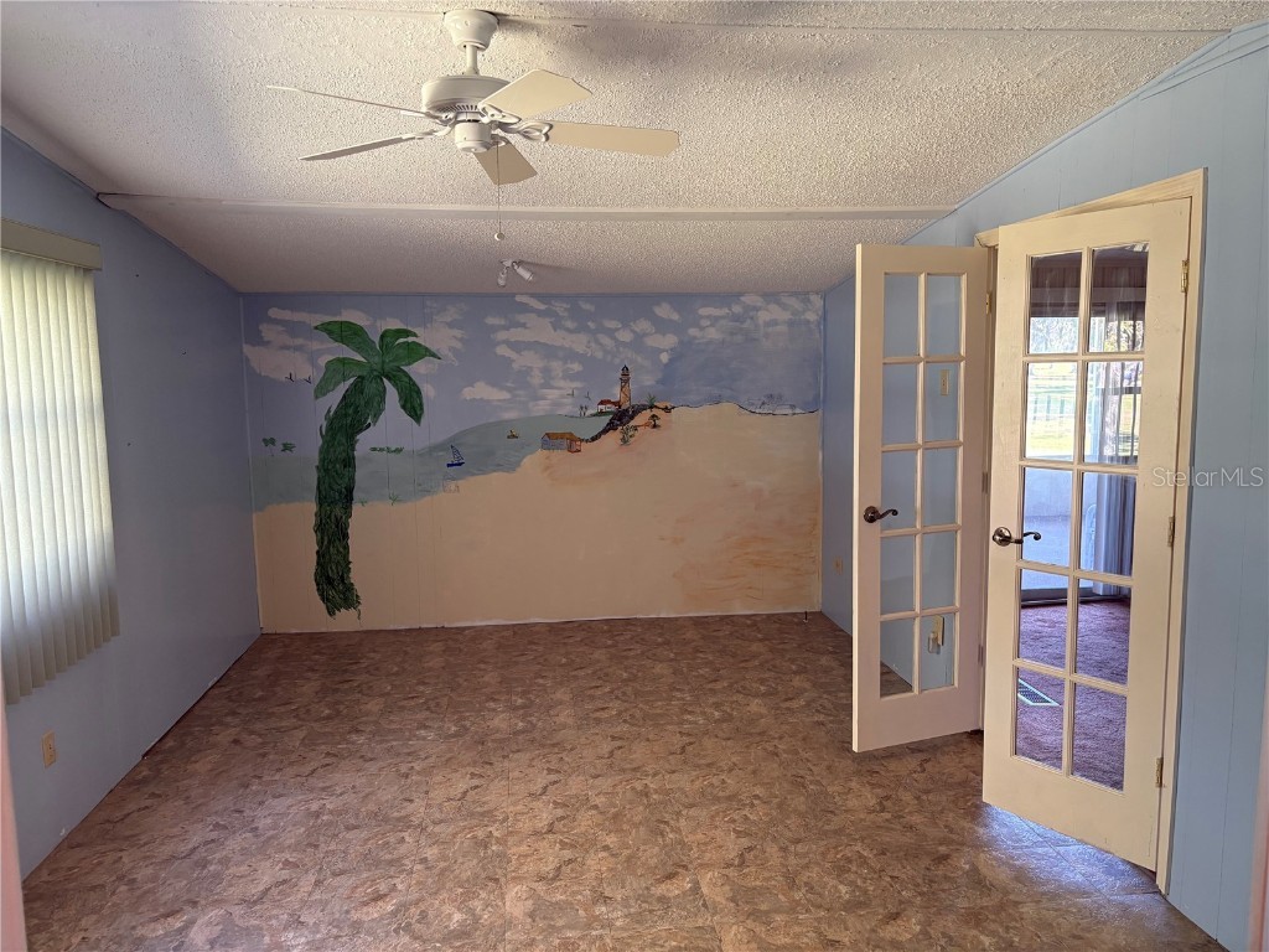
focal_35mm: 26
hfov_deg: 67.3
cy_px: 476
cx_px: 634
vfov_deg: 53.1
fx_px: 953
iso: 160
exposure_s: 1/60
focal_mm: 5.96
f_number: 1.6
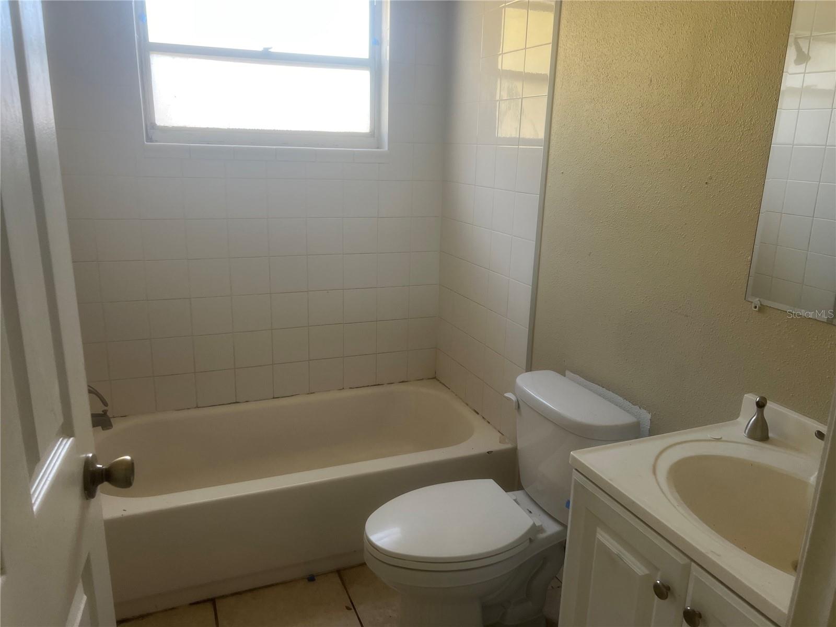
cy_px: 314
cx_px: 418
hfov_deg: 67.3
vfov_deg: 53.1
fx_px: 628
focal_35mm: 26
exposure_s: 1/121
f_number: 1.5
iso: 100
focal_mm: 5.7
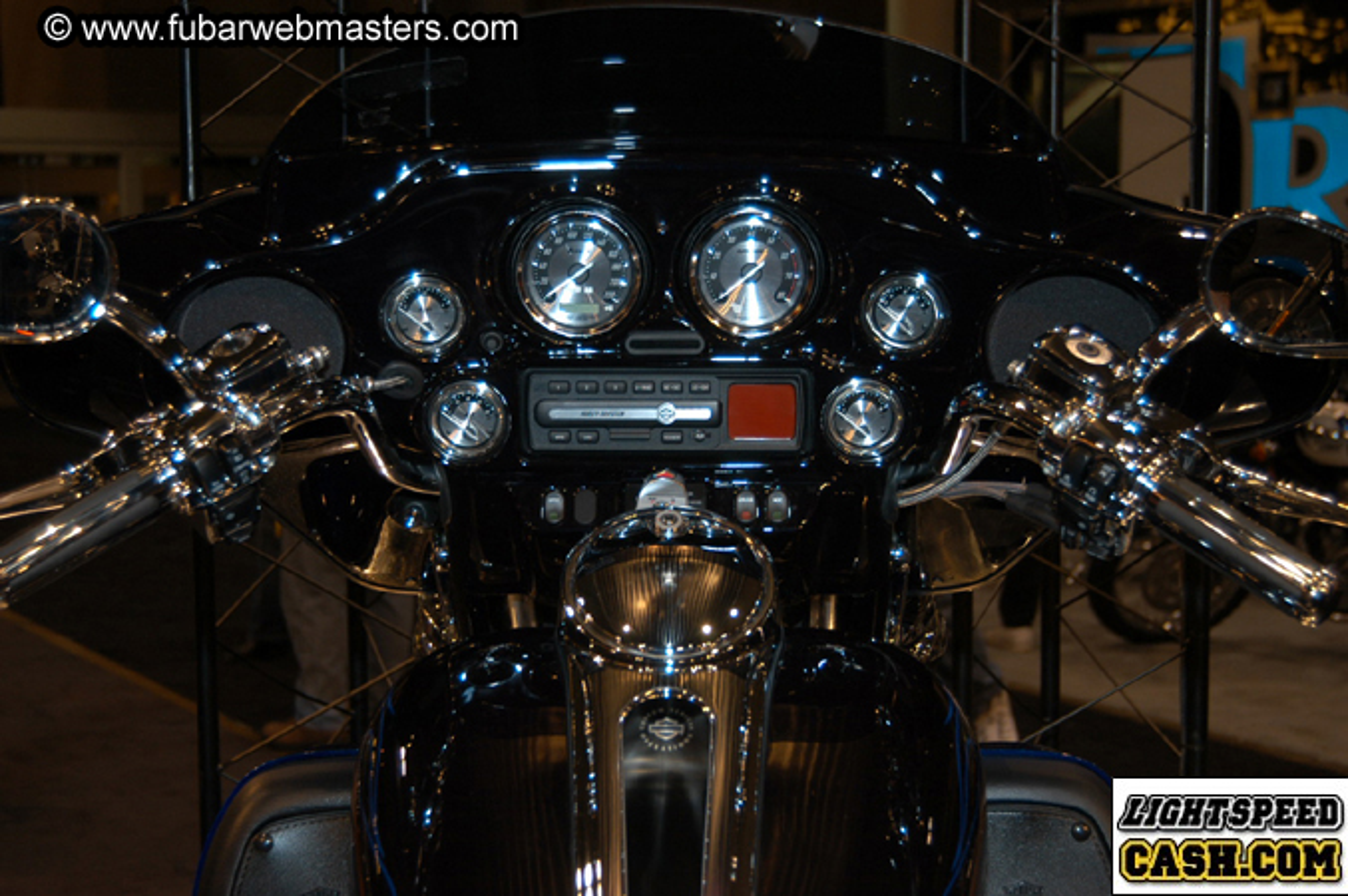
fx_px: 2244
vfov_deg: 22.6
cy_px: 448
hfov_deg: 33.4
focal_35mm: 60
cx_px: 674
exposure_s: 1/60
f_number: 5
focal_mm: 40
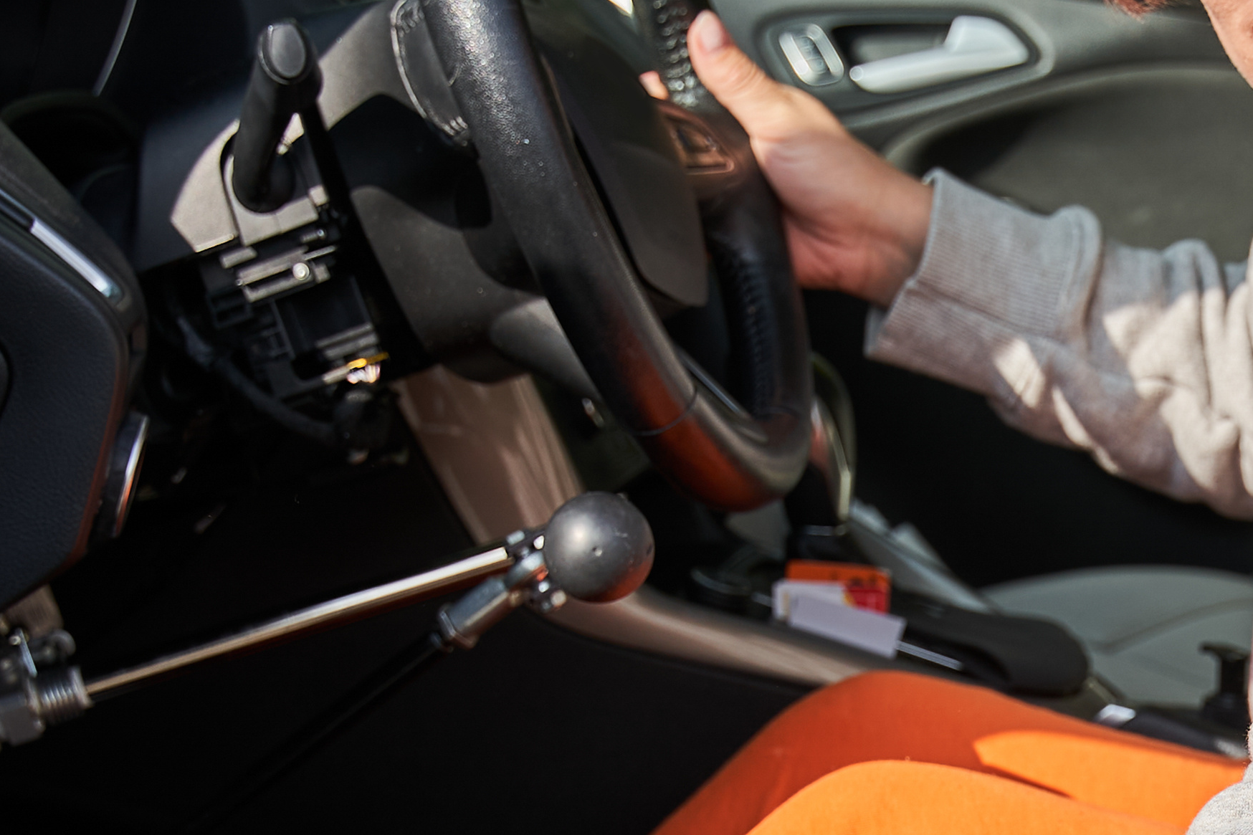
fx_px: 4420
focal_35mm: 127
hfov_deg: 16.0
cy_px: 841
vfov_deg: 10.7
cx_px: 1100
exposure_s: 1/640
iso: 125
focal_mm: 37
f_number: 3.5
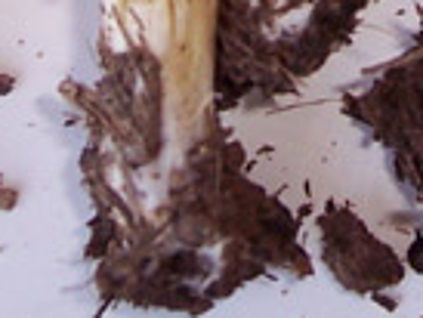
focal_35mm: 226
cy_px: -570
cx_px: 389
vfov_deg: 6.2
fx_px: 2764
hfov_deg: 8.7
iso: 100
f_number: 3.4
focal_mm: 8
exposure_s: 1/90
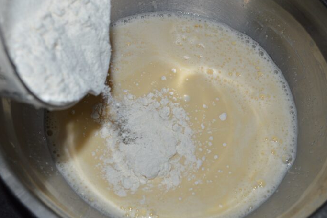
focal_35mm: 43
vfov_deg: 31.2
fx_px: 390
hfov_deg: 45.4
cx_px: 166
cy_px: 108
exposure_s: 1/60
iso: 100
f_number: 8
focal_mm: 28
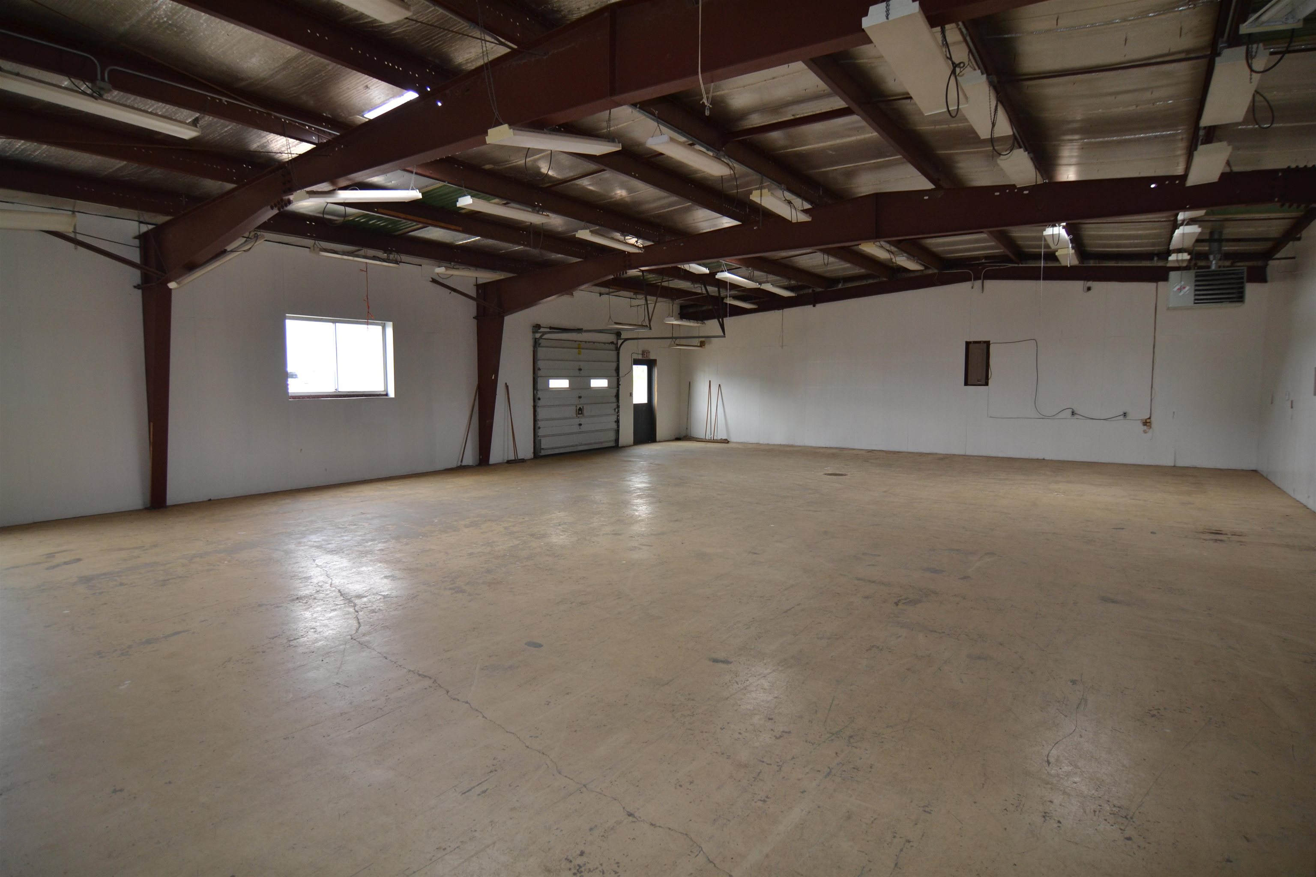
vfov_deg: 67.4
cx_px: 658
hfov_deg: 90.0
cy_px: 438
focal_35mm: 18
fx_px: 658
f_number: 4.5
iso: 400
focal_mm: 12
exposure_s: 1/80
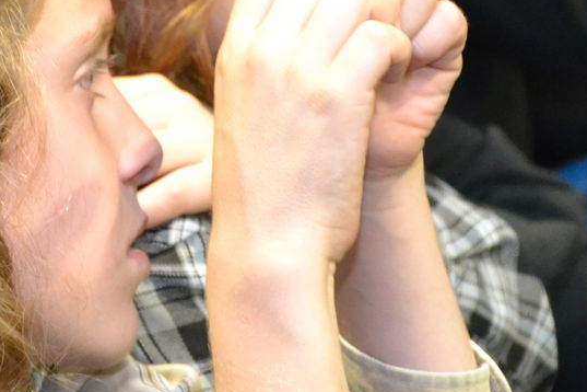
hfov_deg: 5.0
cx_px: 204
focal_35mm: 410
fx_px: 6690
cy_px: -20
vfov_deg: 3.3
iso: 3200
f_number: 5.6
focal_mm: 105
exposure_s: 1/60
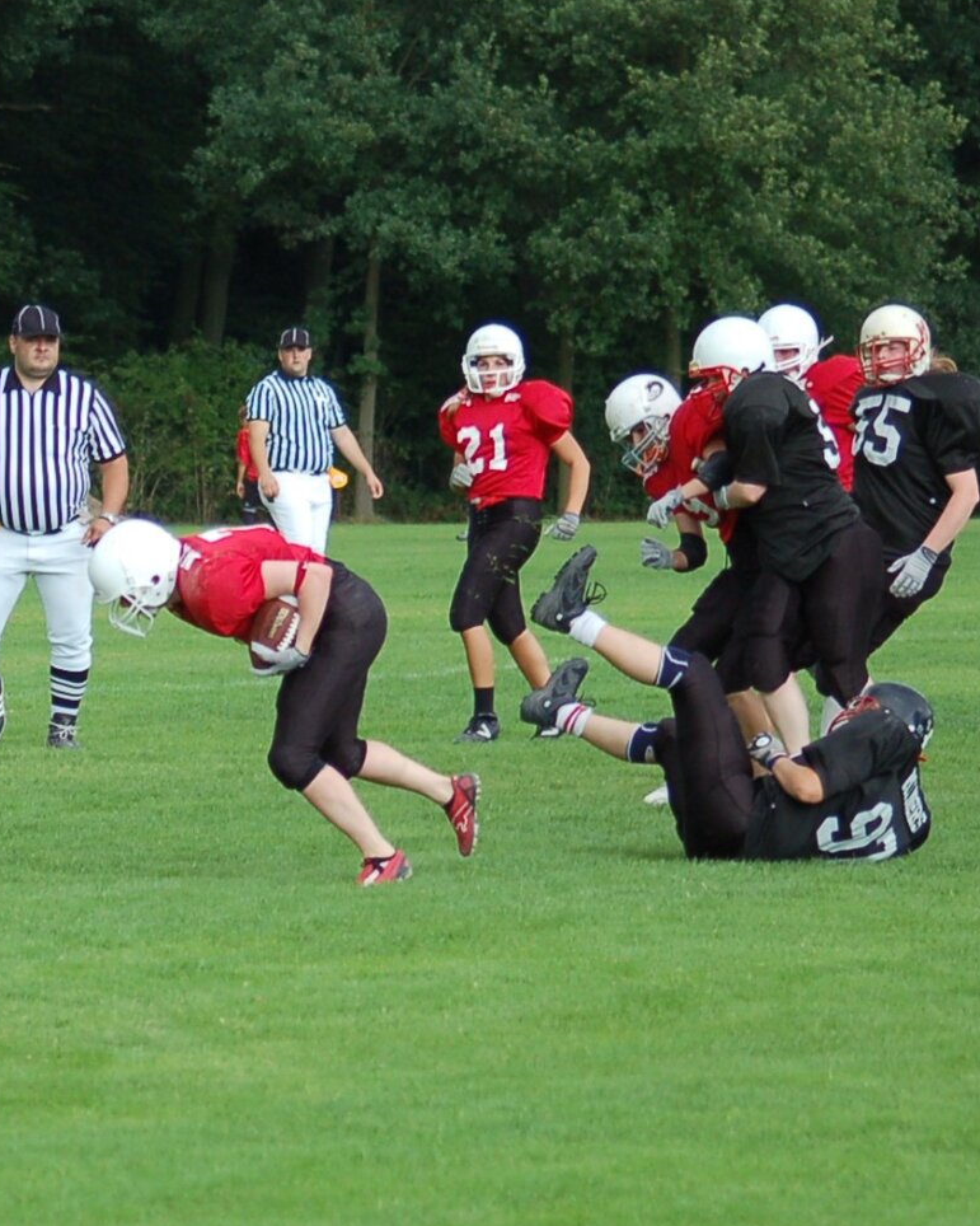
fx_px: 9537
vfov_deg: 7.3
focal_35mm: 263
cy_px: 773
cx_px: 1
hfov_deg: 5.9
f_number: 4
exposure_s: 1/640
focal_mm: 82
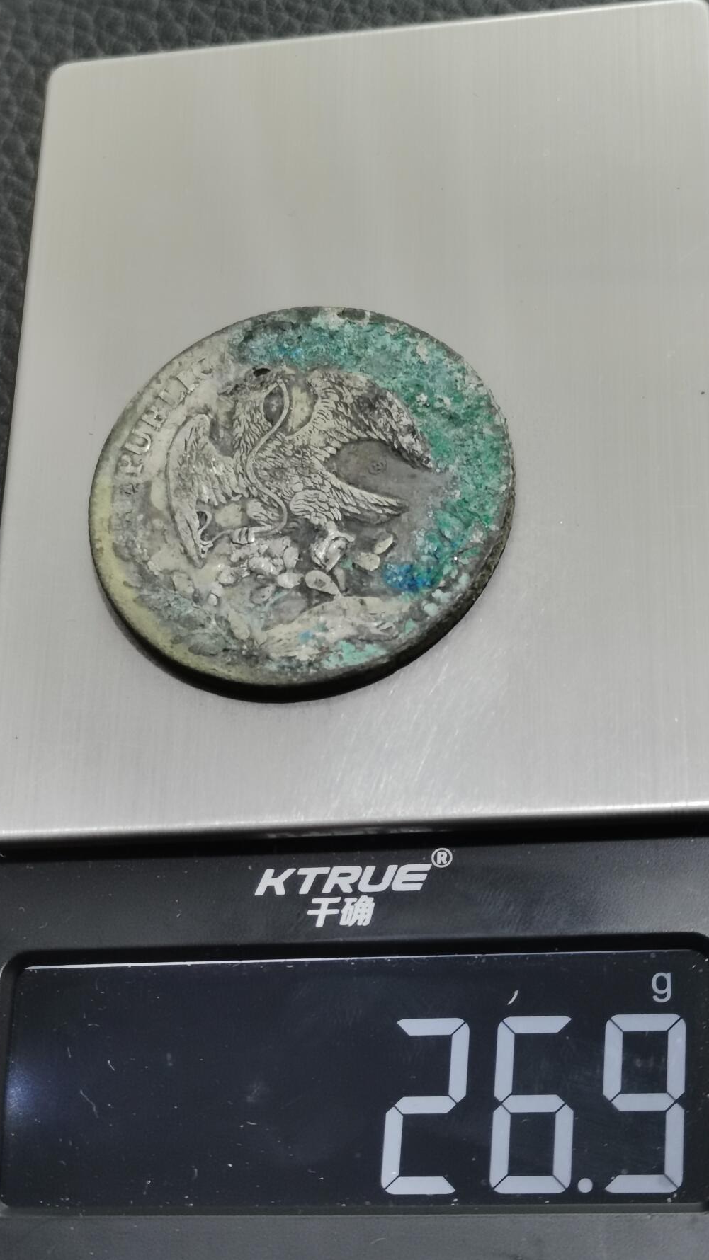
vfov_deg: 32.4
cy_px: 624
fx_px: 2173
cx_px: 365
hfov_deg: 18.5
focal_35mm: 65
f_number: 1.8
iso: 100
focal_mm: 5.58
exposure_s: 1/100
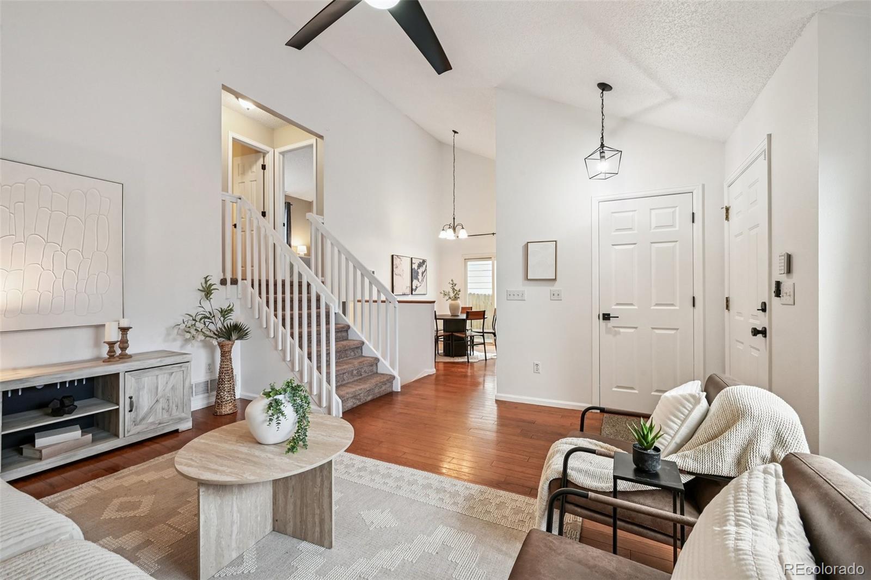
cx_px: 436
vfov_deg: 77.3
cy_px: 290
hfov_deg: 100.4
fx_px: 363
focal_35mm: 15
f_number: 10
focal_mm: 15
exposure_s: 1/8
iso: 400
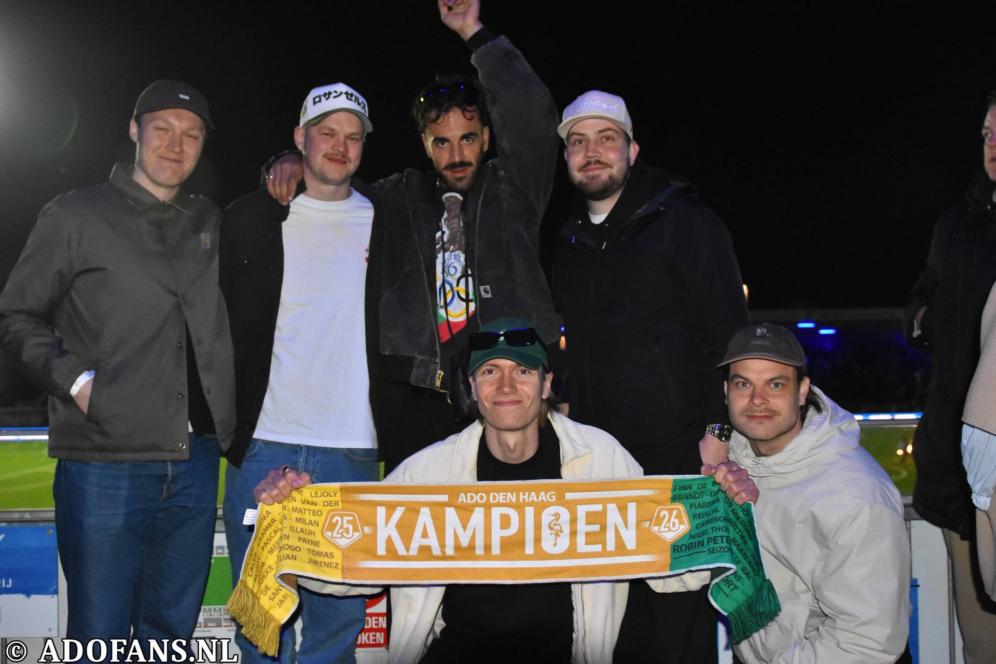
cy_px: 332
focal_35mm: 36
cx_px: 498
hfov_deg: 53.1
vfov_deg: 36.9
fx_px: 996
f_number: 2.8
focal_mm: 24
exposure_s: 1/160
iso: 3200
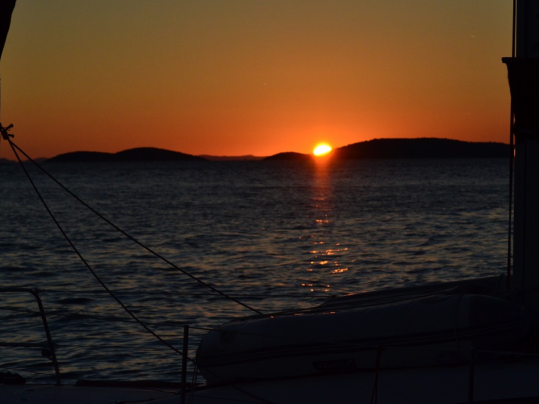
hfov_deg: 17.1
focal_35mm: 115
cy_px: 201
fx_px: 1791
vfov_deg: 12.9
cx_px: 281
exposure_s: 1/8000
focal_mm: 70
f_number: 6.3
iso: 1100
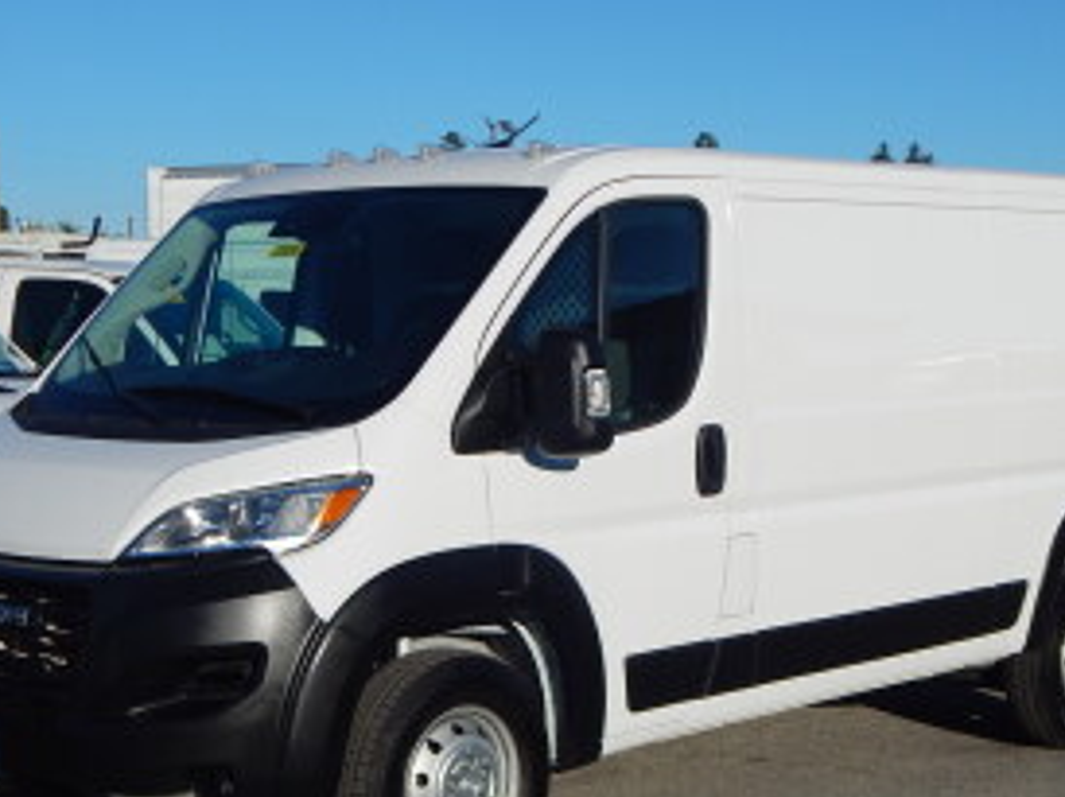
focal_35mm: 68
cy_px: 496
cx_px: 536
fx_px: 2090
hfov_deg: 28.6
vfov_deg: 21.5
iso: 125
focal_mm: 8.6
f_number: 7.4
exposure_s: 1/1000
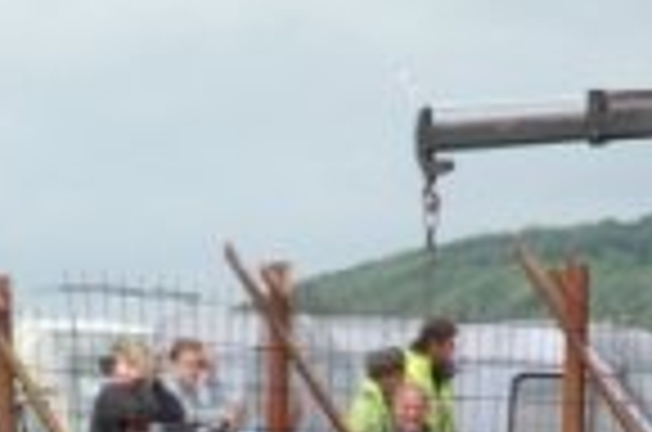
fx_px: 13897
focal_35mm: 769
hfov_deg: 2.7
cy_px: 580
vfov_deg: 1.8
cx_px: 22
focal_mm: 116
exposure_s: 1/800
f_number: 6
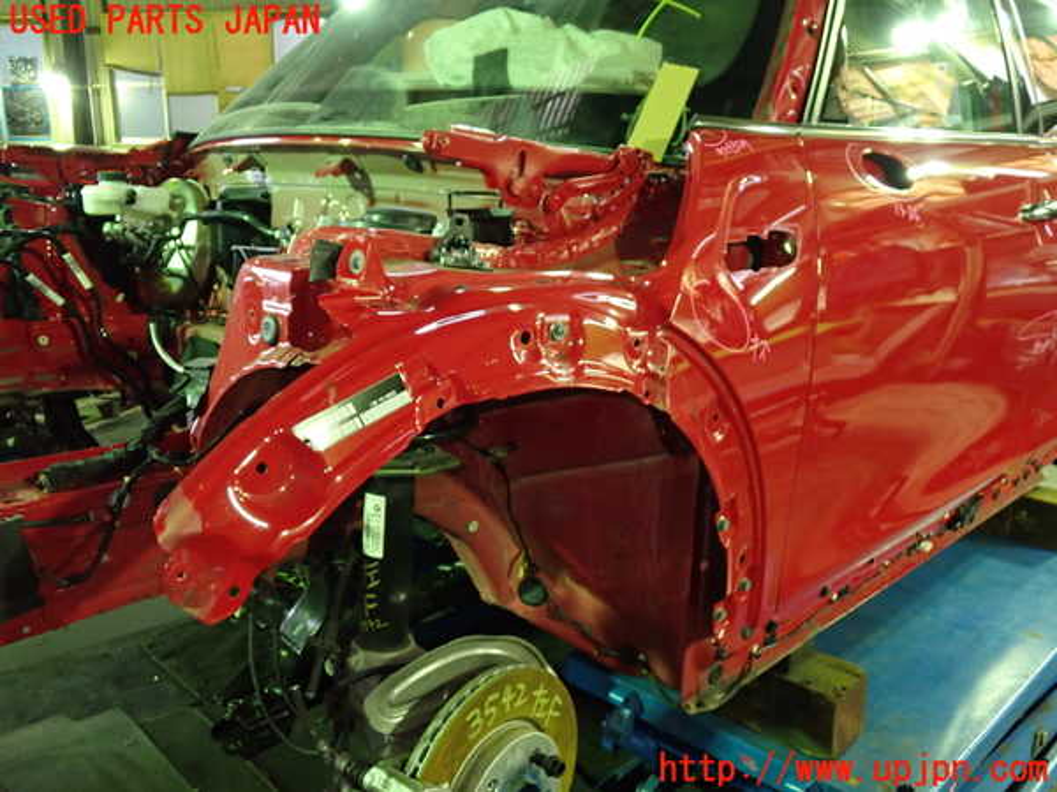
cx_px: 528
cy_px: 396
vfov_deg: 46.8
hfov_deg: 60.0
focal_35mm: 30
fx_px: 916
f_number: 2.3
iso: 800
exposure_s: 1/30
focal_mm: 5.4
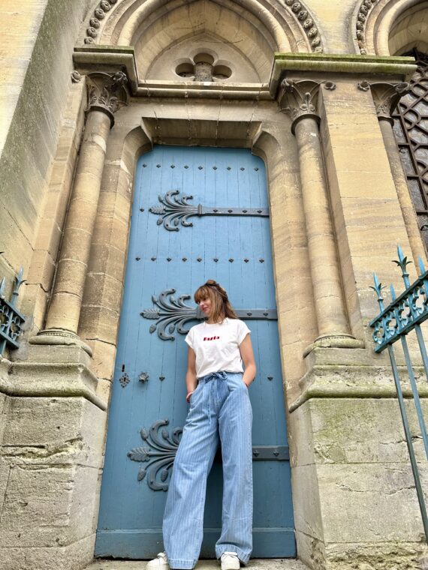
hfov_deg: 56.8
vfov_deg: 71.6
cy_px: 285
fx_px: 396
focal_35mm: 24
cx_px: 214
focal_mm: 6.86
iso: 80
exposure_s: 1/767
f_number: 1.78
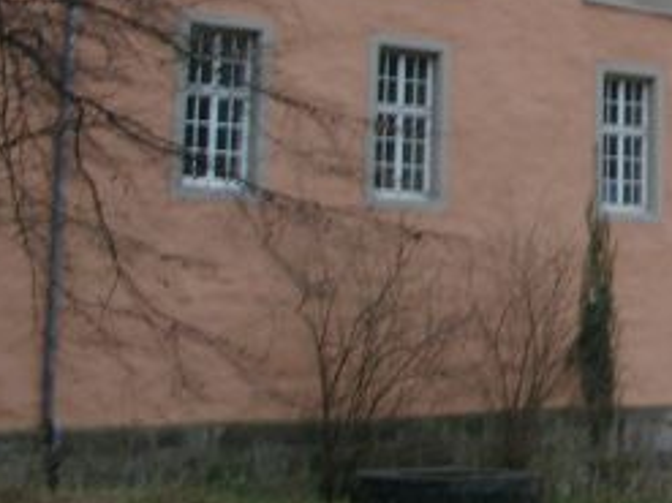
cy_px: -179
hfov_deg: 16.4
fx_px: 2134
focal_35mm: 110
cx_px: 988
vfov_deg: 12.9
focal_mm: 7.13
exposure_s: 1/10.3
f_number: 5.6
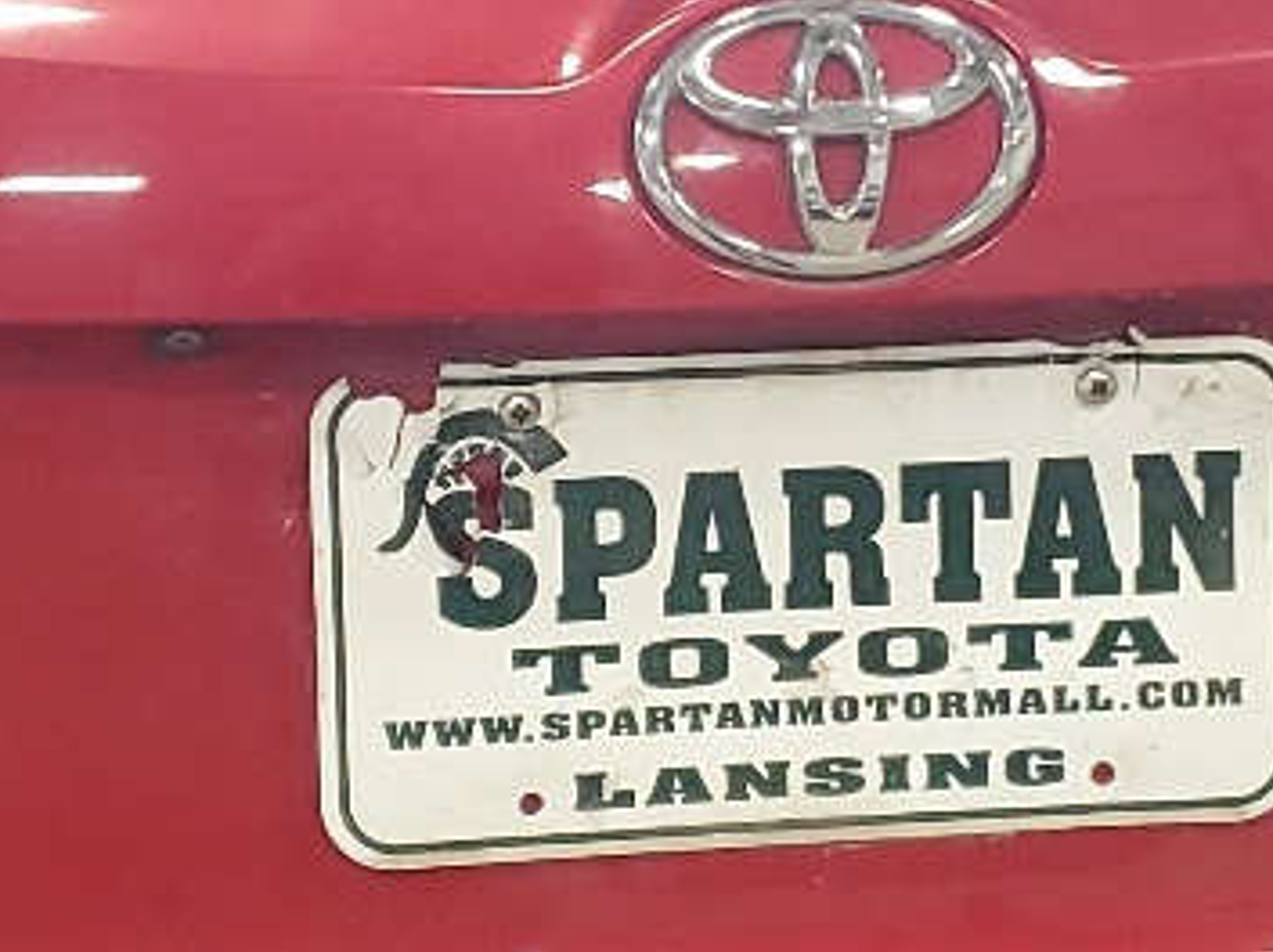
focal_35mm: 118
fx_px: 4335
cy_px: 317
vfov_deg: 12.5
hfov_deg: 16.7
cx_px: 685
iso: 323
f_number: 1.5
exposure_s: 1/60.2
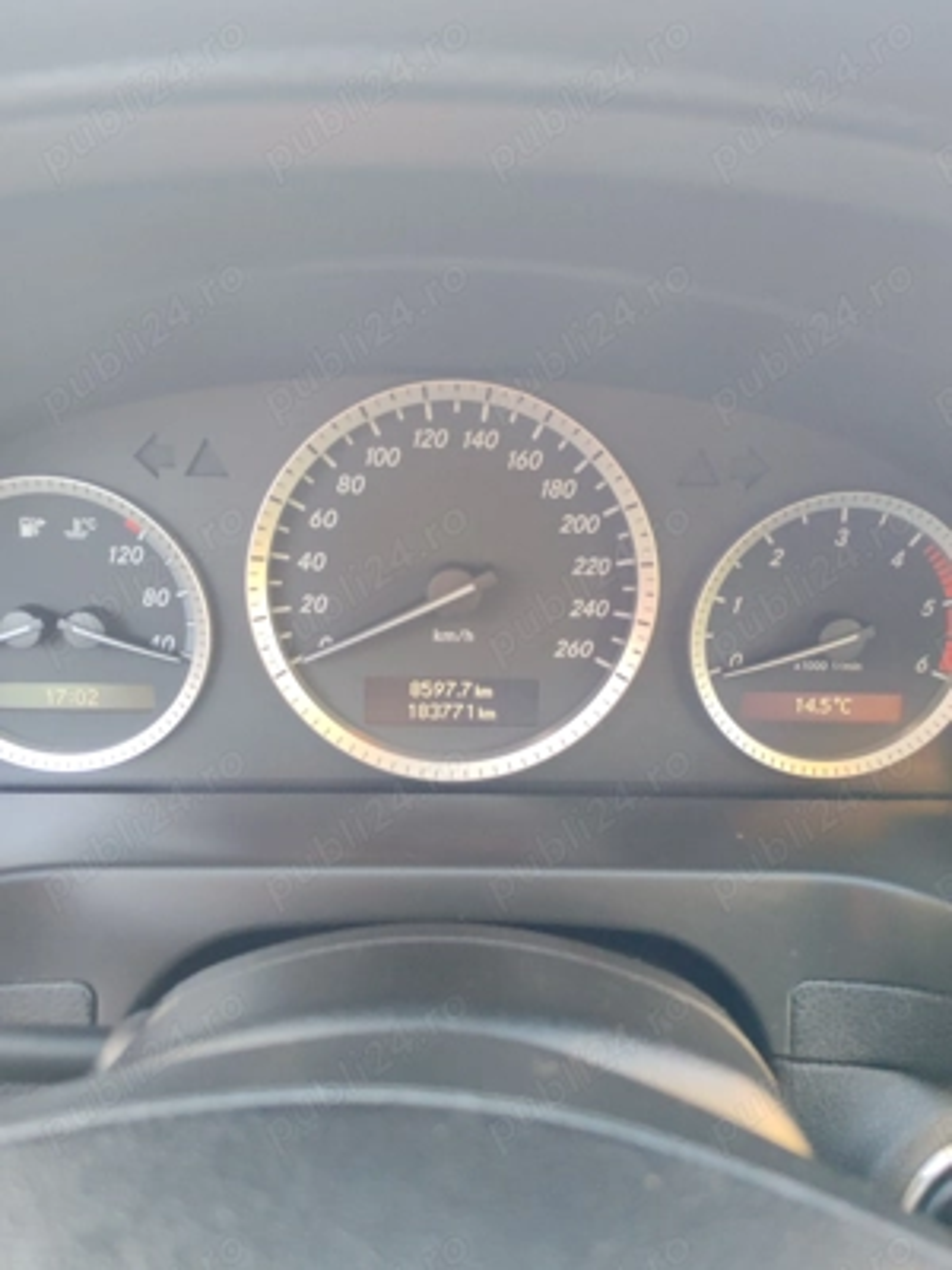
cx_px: 476
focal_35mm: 27
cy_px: 635
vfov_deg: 65.3
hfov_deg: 51.4
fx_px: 990
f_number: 1.9
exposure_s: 1/50
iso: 800
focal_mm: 6.12
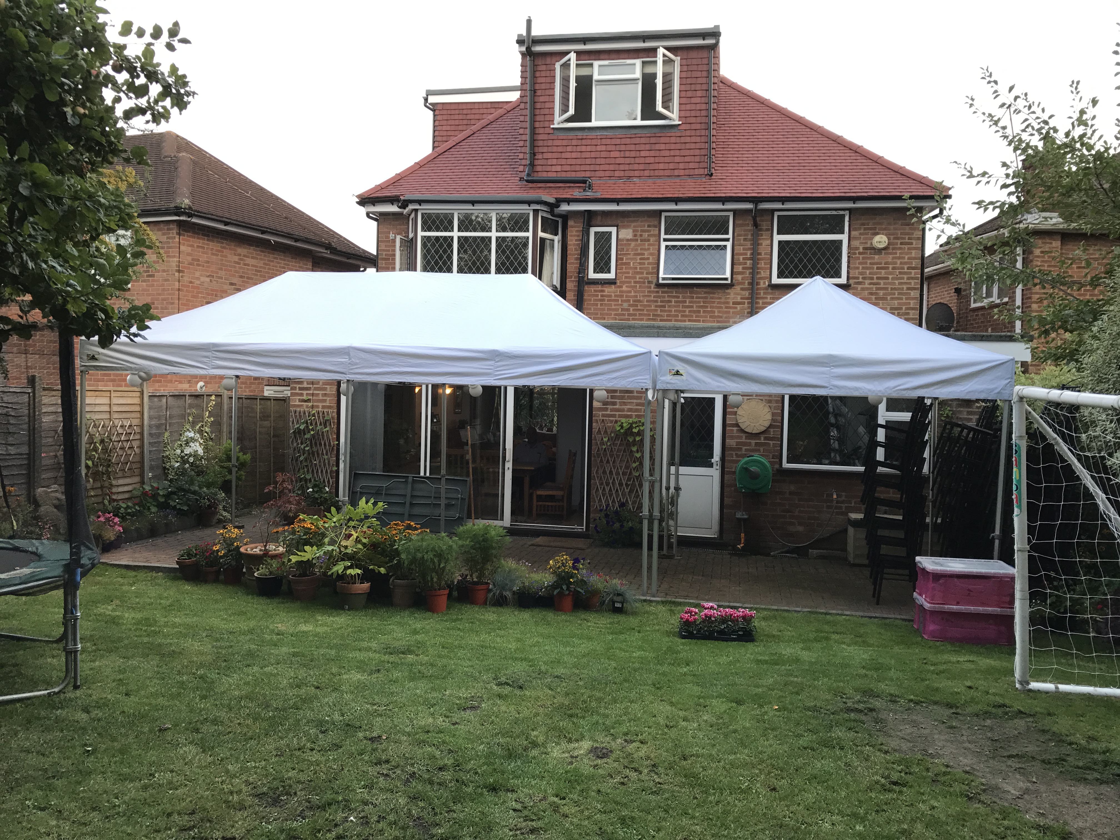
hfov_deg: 63.4
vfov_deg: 49.7
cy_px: 420
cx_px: 560
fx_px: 906
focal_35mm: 28
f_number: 1.8
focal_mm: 3.99
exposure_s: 1/110
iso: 20
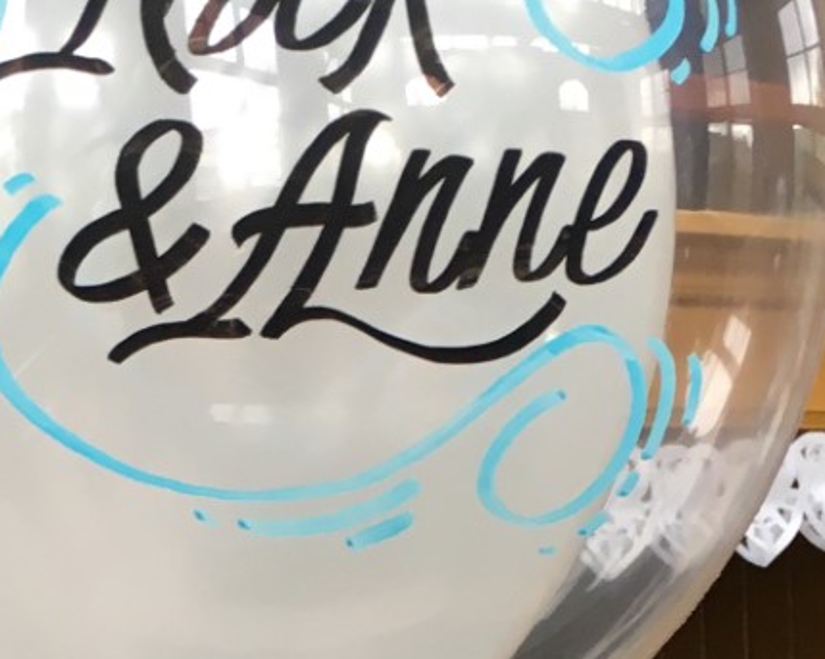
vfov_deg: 16.2
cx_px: 167
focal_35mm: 95
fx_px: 2319
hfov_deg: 20.0
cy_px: 378
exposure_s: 1/33
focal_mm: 4.15
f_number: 2.2
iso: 32
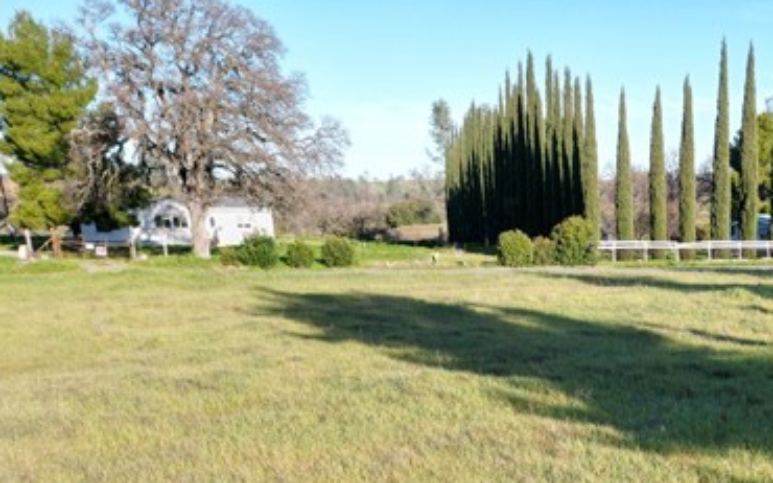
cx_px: 646
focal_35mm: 44
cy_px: 489
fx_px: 927
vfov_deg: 27.4
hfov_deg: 42.7
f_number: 1.7
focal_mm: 6.72
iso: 100
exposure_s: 1/1000
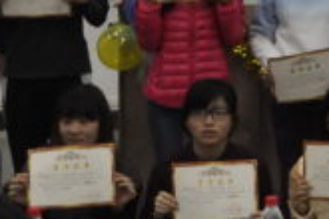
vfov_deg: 7.4
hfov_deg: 11.1
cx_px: 419
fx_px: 1658
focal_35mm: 181
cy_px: -176
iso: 2000
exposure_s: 1/160
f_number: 4
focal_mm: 25
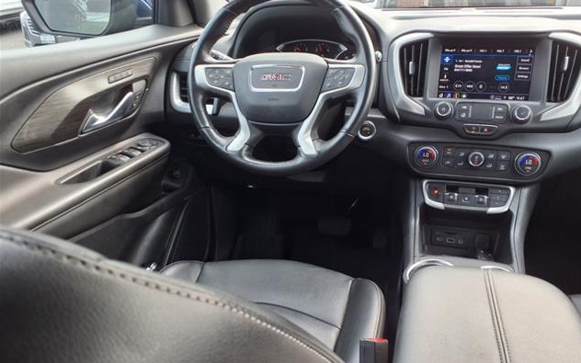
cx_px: 293
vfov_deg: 43.1
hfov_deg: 64.6
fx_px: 459
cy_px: 197
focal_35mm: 29
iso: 40
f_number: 1.9
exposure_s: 1/120
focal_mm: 3.58
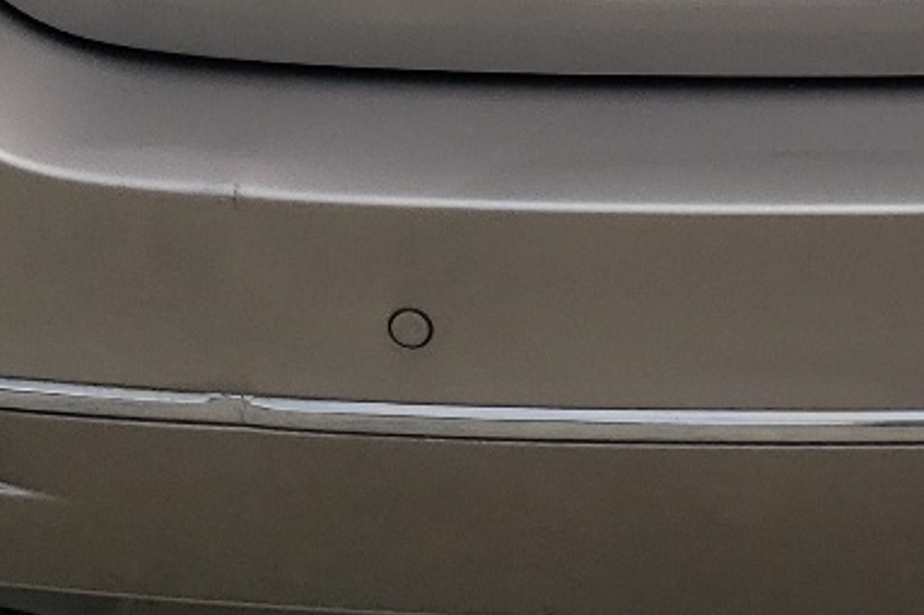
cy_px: -721
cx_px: 1095
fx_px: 2899
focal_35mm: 113
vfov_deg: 10.8
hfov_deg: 17.3
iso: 50
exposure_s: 1/3333
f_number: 1.5
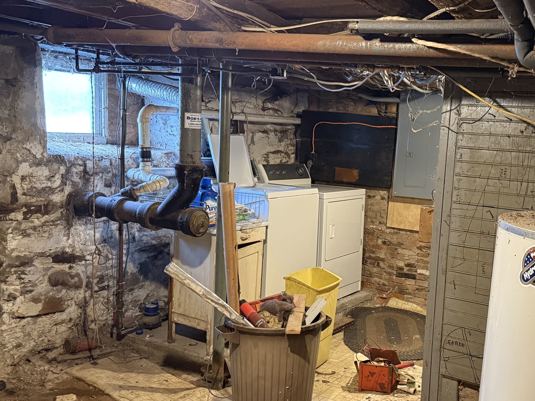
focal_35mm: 38
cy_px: 228
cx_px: 369
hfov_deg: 47.9
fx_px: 587
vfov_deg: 37.7
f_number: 1.78
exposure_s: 1/53
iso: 800
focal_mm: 6.76
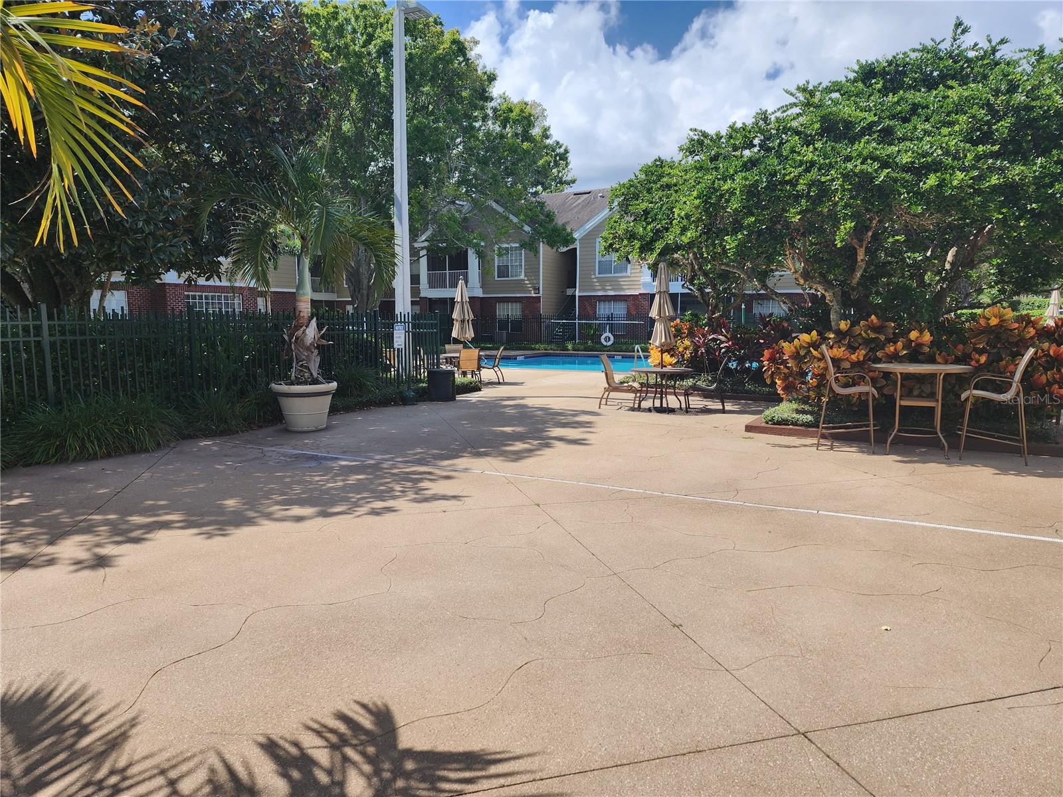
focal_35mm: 23
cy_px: 398
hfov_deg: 73.9
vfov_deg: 58.9
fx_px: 706
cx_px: 532
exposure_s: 1/914
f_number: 1.8
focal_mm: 6.4
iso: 12
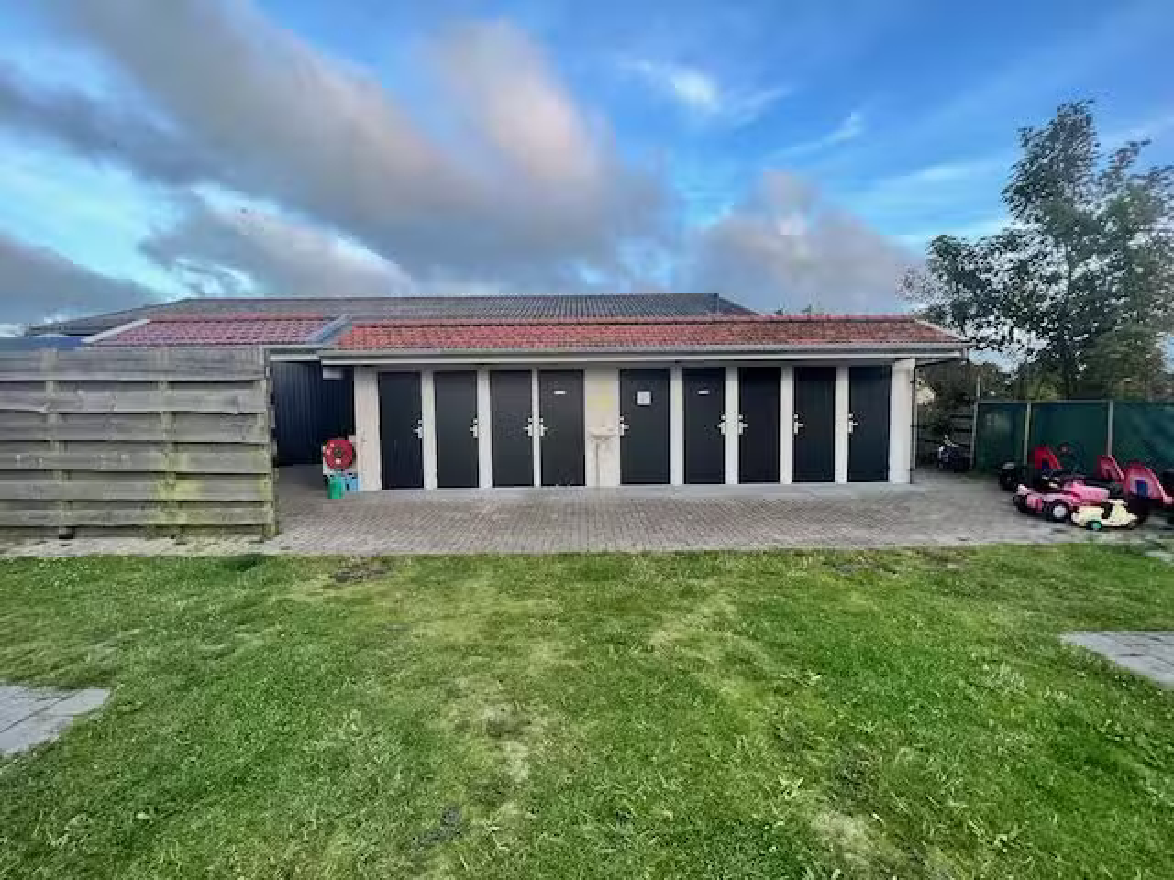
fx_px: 441
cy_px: 440
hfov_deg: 106.2
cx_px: 587
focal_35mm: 13
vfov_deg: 89.9
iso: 64
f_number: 1.8
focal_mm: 1.57
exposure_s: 1/99
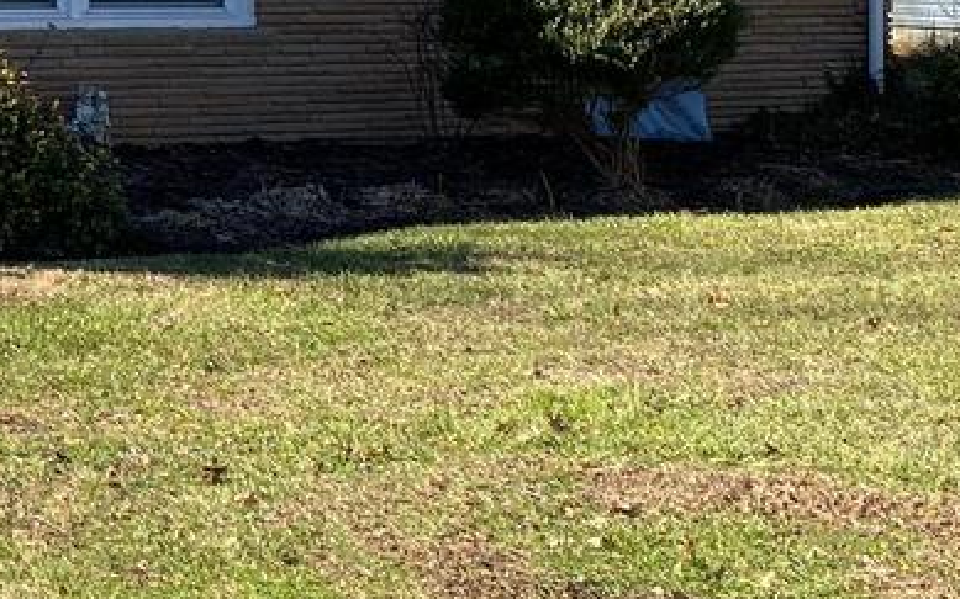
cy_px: -153
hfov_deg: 18.5
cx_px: -405
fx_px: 2668
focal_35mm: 102
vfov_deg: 12.5
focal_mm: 4.25
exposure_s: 1/1170
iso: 32
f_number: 1.8
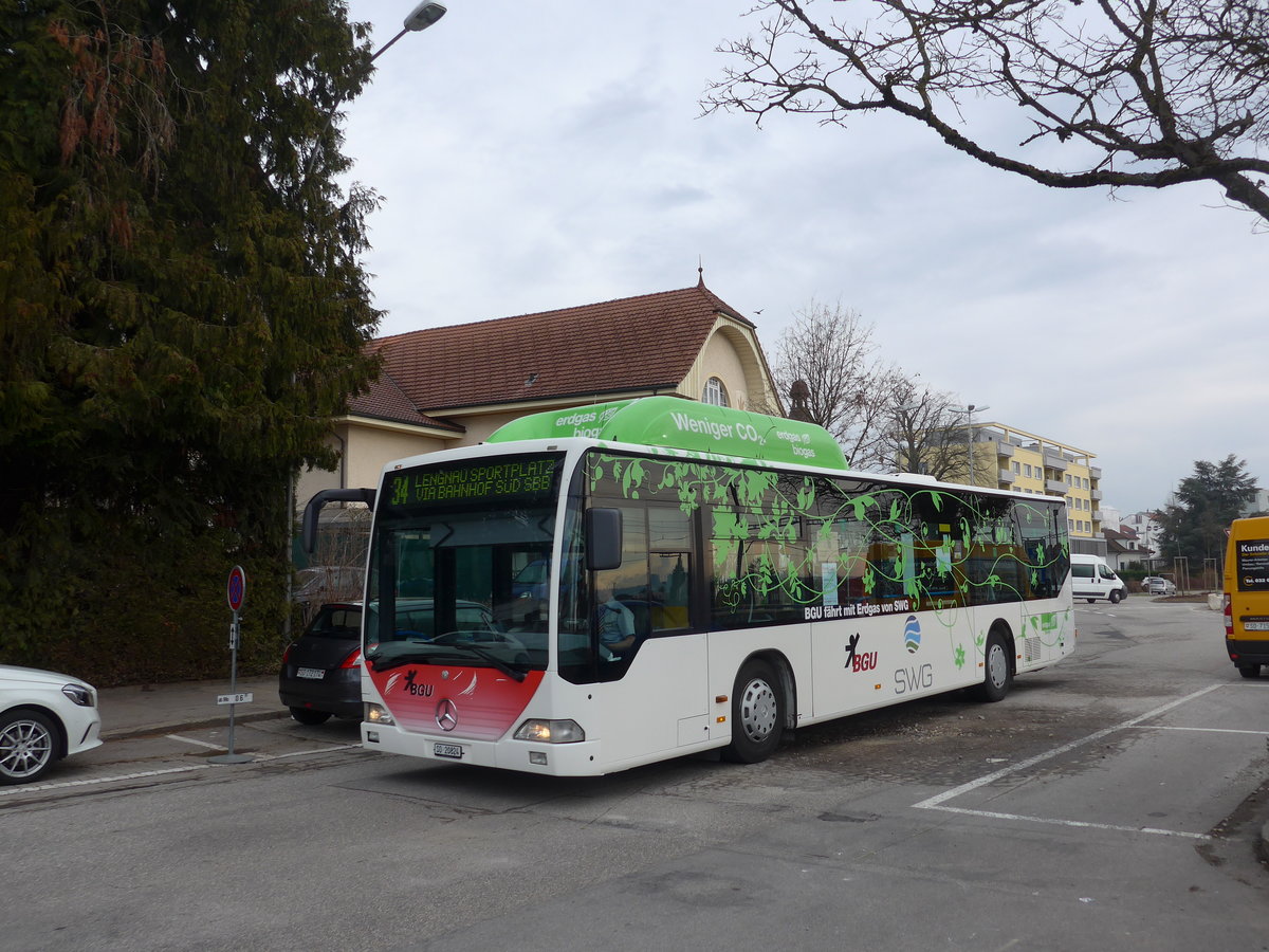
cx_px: 634
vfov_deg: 48.2
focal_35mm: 29
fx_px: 1063
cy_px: 476
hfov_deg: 61.7
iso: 80
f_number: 2.8
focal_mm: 6
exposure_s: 1/640
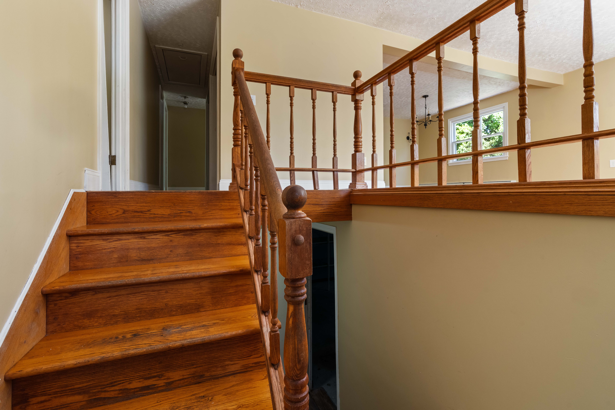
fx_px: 273
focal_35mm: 16
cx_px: 308
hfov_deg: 96.7
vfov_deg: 73.7
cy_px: 205
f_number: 11
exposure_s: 1/2
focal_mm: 16
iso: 800
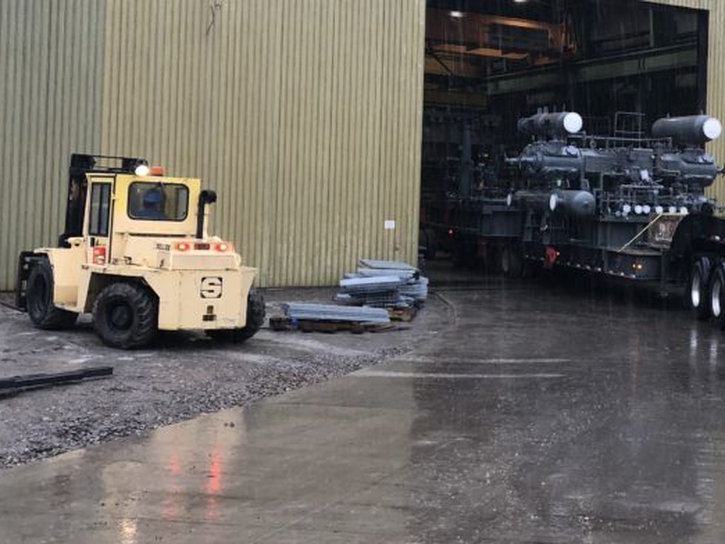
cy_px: 217
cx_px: 679
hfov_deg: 30.9
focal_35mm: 59
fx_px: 1236
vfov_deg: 24.8
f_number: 1.8
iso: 25
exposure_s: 1/40
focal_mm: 3.99
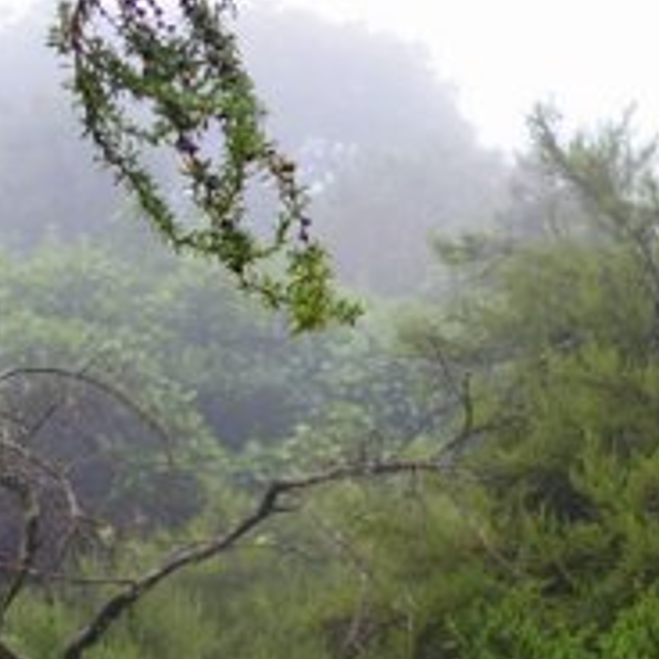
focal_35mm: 97
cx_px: 426
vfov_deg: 17.7
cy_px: 587
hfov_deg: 17.9
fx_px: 2089
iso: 100
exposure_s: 1/125
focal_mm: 9
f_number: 3.2
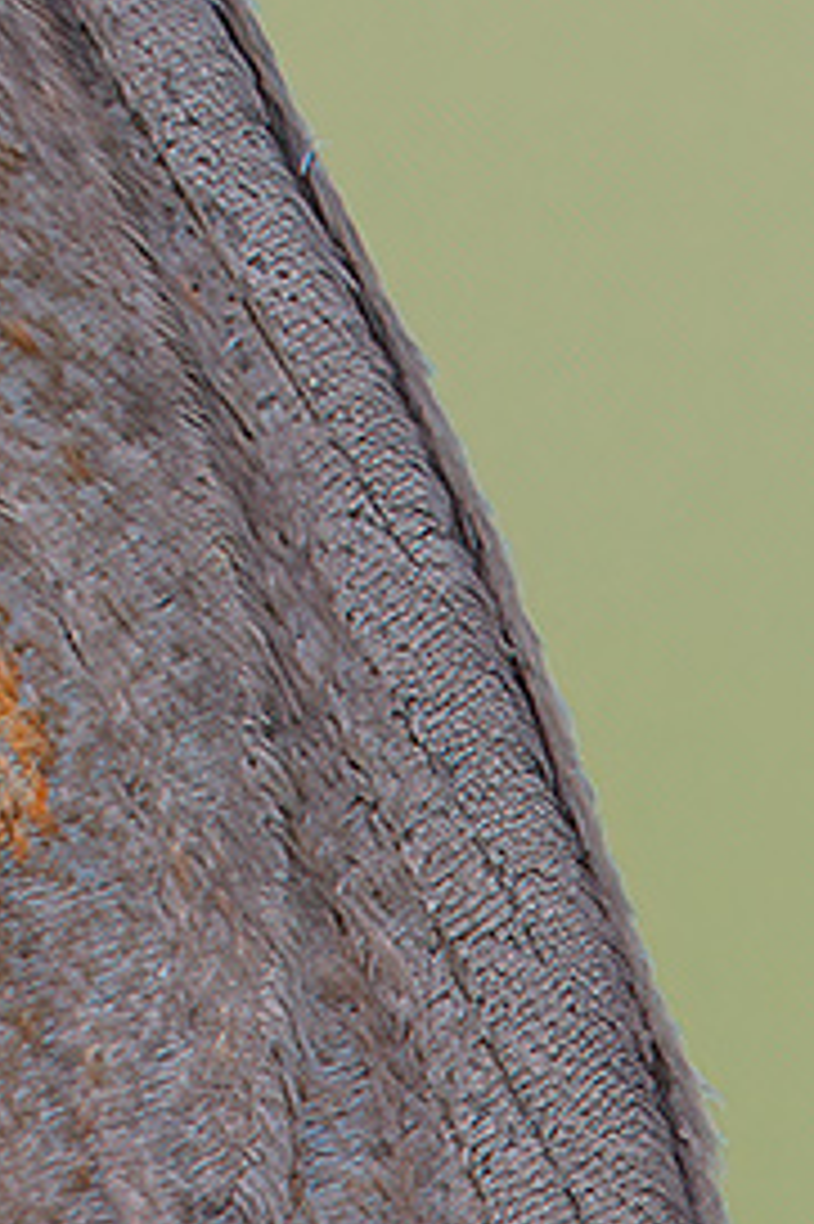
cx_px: -1286
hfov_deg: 0.8
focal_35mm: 1786
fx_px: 60648
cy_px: 112
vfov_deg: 1.2
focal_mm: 180
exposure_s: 1/25
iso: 200
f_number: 16
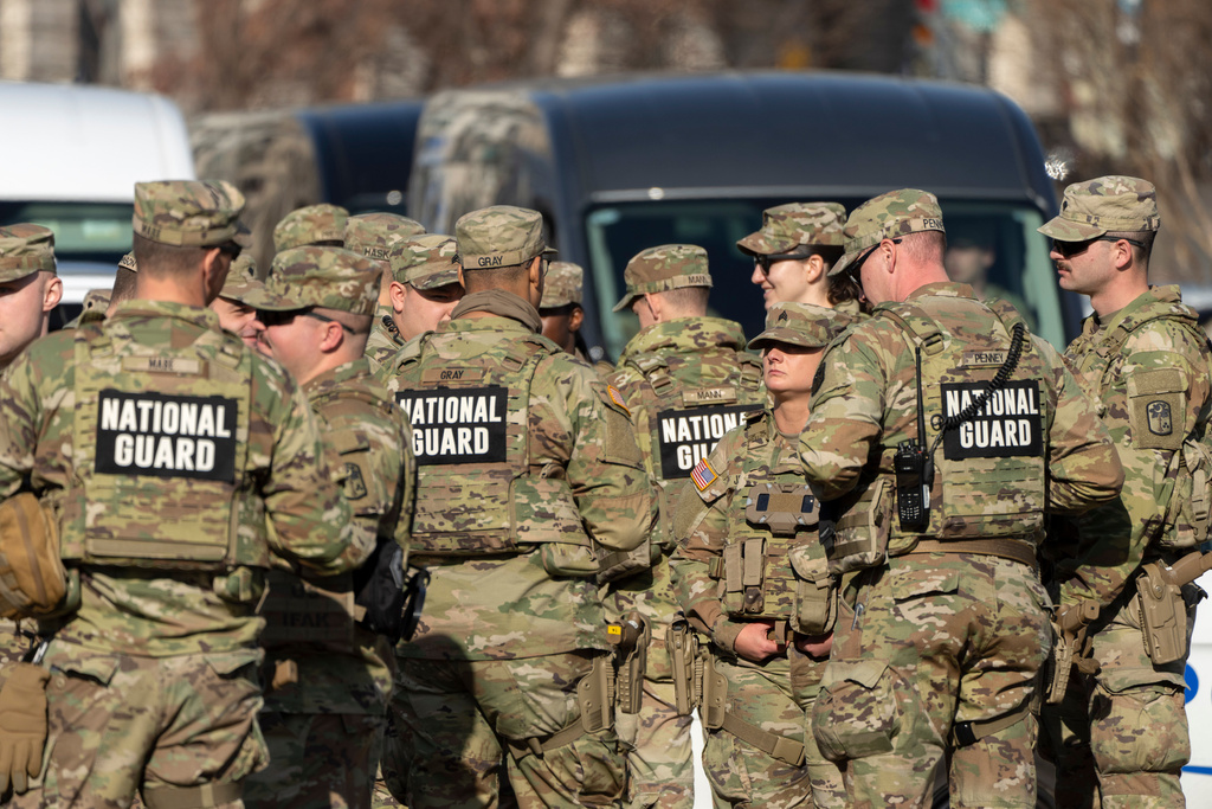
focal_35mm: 400
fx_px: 13468
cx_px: 606
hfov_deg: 5.2
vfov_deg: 3.4
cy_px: 404
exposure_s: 1/1250
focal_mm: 400
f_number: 5.6
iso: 200
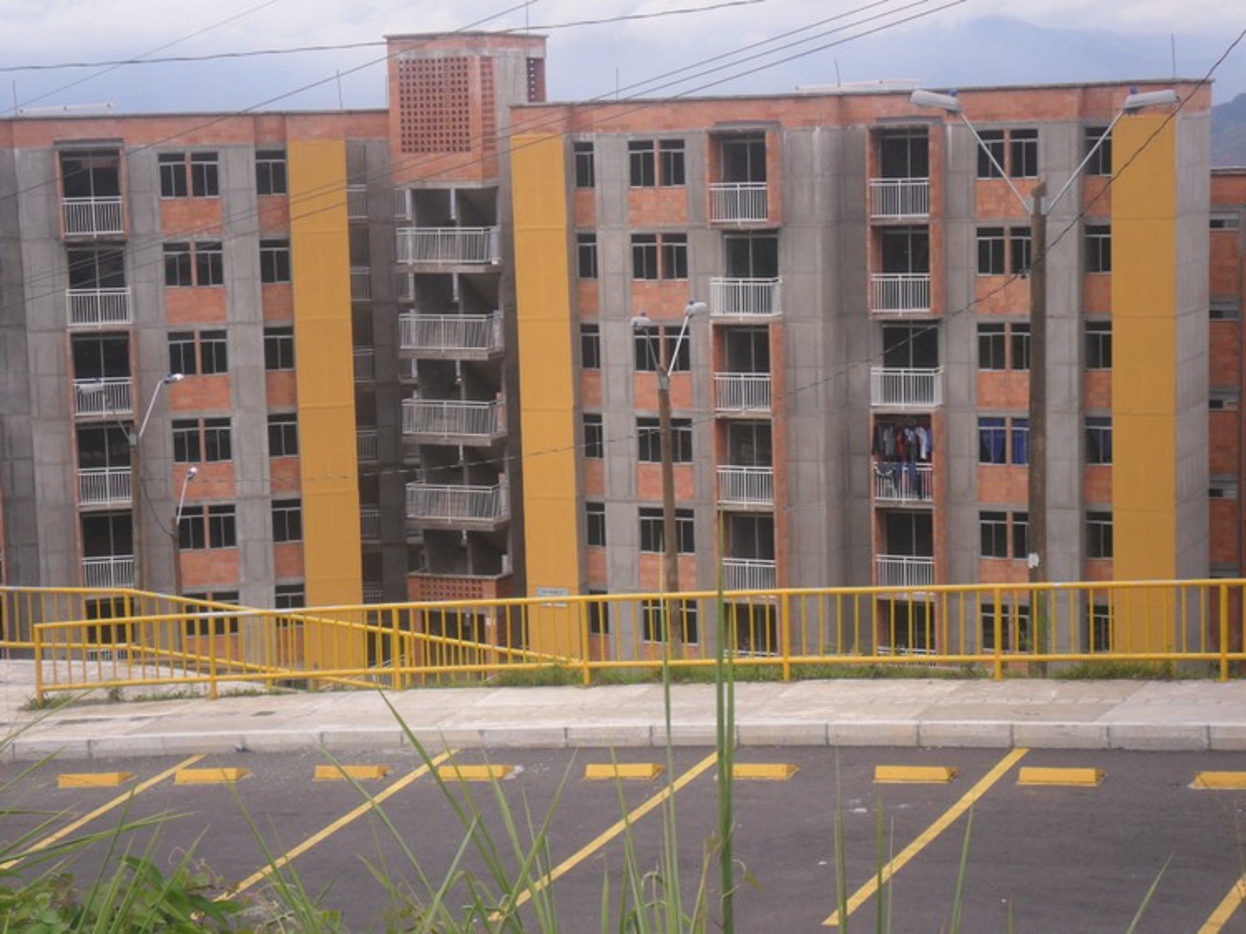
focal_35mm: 74
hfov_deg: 26.3
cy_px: 467
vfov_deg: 19.9
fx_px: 2663
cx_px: 623
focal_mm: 13.2
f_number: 3.9
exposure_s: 1/750
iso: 100
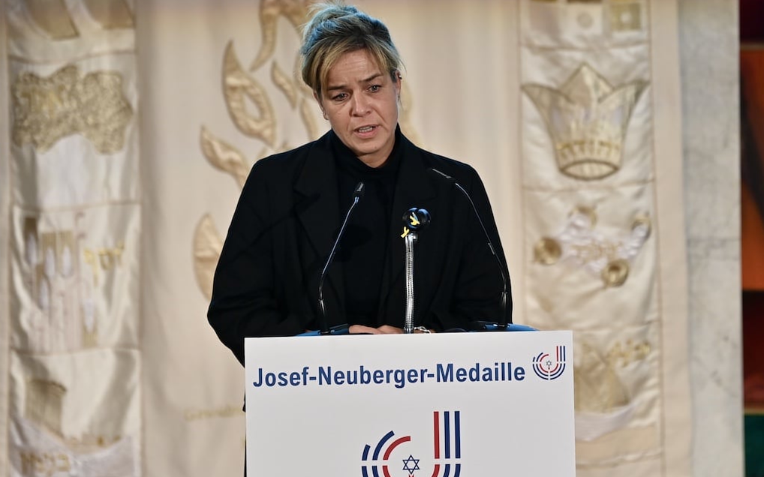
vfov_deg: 6.4
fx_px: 4268
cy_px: 243
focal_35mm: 205
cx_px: 384
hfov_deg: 10.2
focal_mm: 200
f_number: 2.8
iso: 560
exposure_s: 1/100
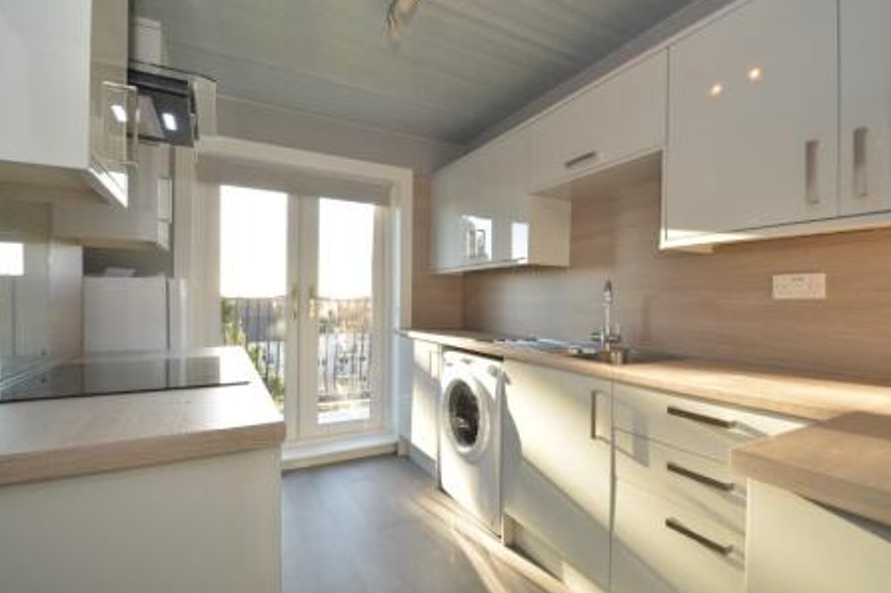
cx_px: 440
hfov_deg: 96.8
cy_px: 289
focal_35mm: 16
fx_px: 396
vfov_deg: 73.7
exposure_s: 1/15
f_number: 7.1
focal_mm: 10
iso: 100
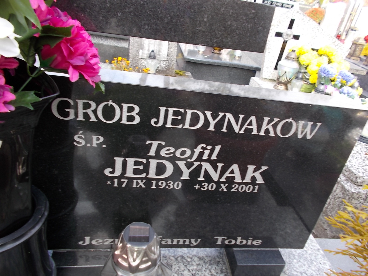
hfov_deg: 67.3
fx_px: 276
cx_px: 184
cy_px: 138
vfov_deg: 53.1
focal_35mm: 26
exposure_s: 1/80
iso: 80
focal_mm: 4.6
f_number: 3.2
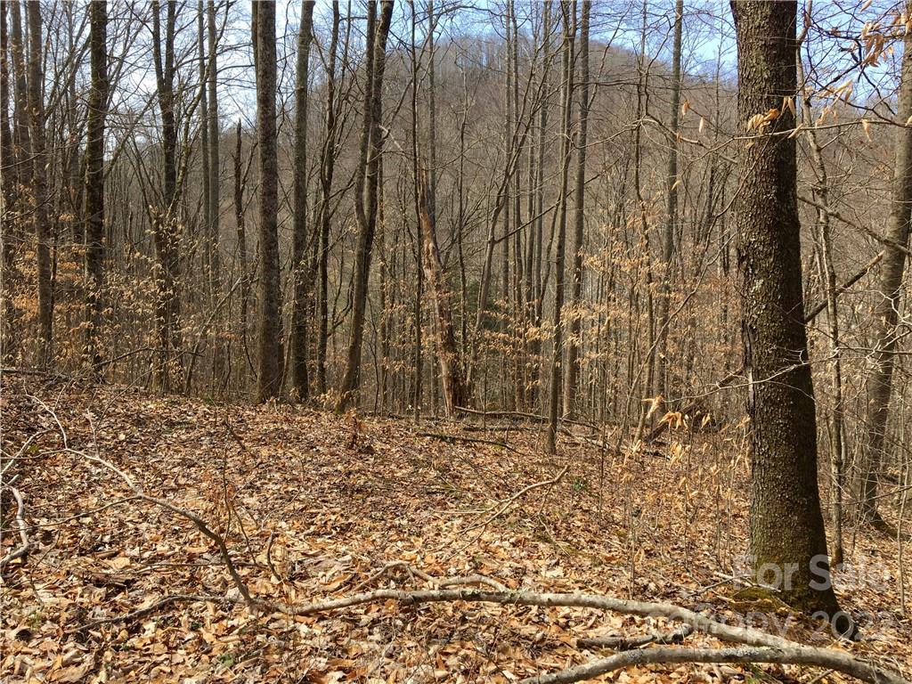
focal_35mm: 29
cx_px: 456
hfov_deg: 61.7
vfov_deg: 48.2
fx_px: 764
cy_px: 342
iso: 25
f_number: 2.2
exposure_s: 1/409
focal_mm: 4.15
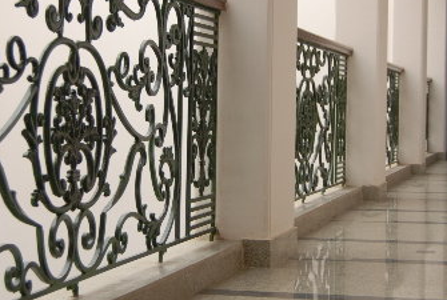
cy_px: 125
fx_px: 1157
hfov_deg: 21.9
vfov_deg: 14.8
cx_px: 224
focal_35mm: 93
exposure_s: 1/25
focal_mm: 26
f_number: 4
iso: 160
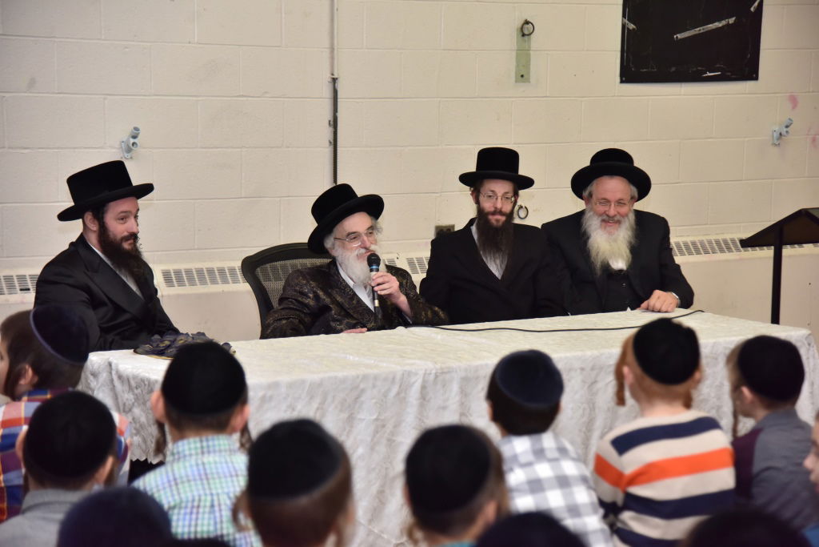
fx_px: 1934
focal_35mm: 85
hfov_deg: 23.9
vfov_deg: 16.1
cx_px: 410
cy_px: 274
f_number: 4
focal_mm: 85
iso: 1600
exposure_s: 1/200
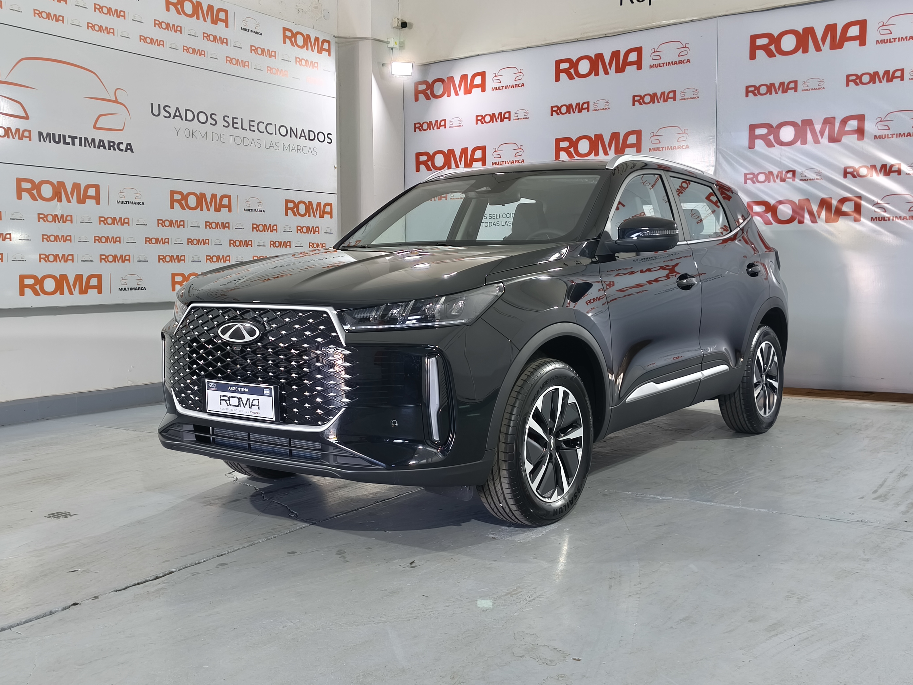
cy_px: 342
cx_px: 456
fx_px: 976
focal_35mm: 37
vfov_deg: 38.7
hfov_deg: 50.1
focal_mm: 5.35
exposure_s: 1/33.3
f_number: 1.7
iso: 250
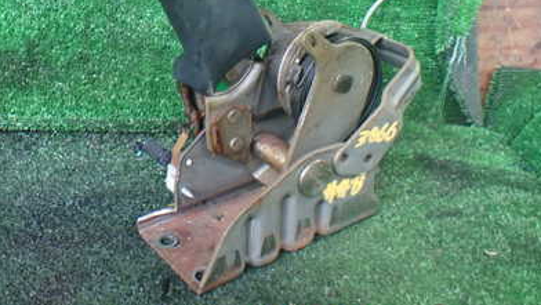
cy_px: 29
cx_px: 145
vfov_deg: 23.4
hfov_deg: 40.3
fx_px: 718
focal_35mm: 50
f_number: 2.3
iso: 800
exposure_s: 1/40
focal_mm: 5.4
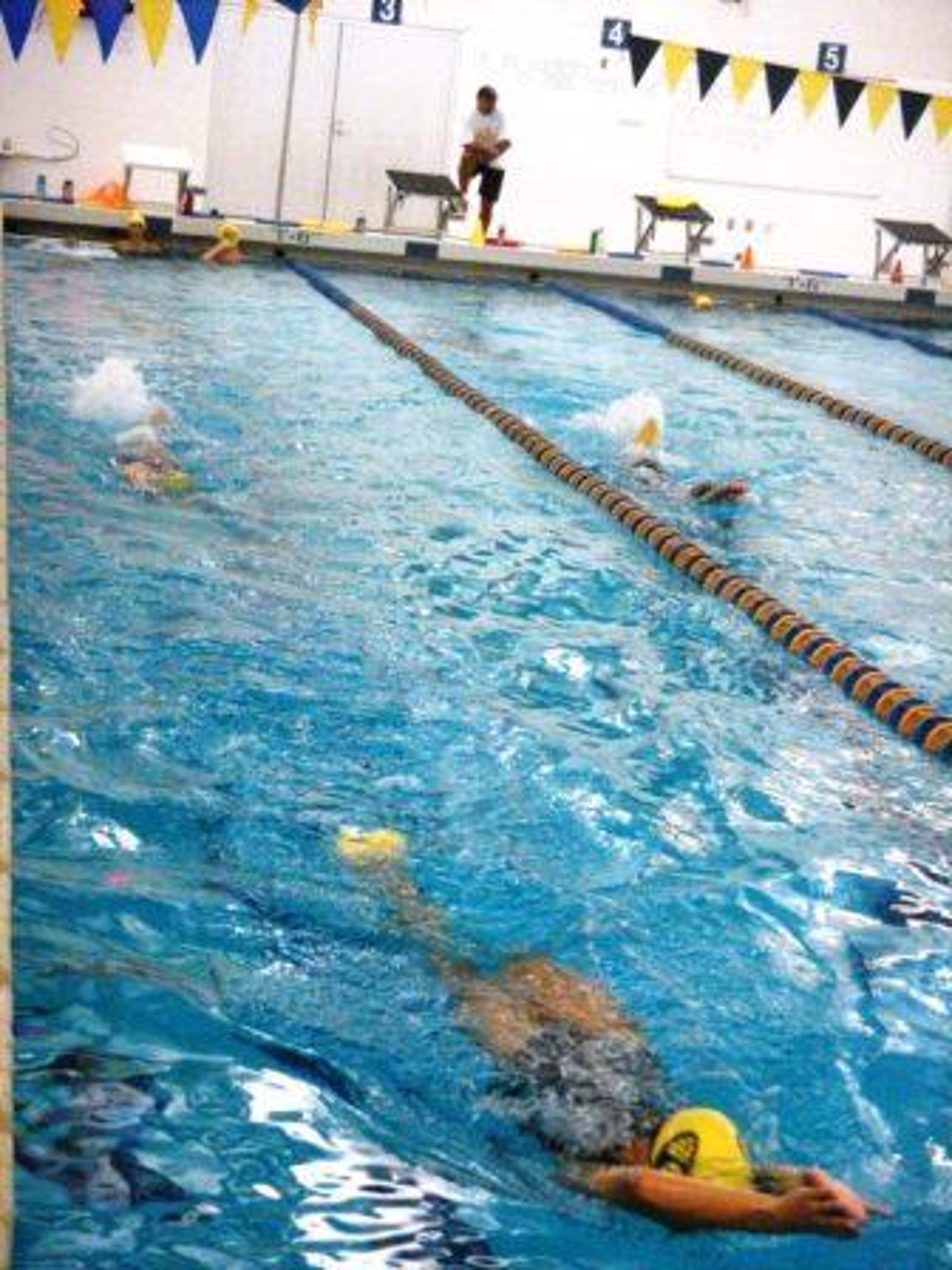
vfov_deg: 29.4
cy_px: 635
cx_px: 476
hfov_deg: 22.3
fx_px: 2420
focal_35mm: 66
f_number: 3.7
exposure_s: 1/100
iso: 1600
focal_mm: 11
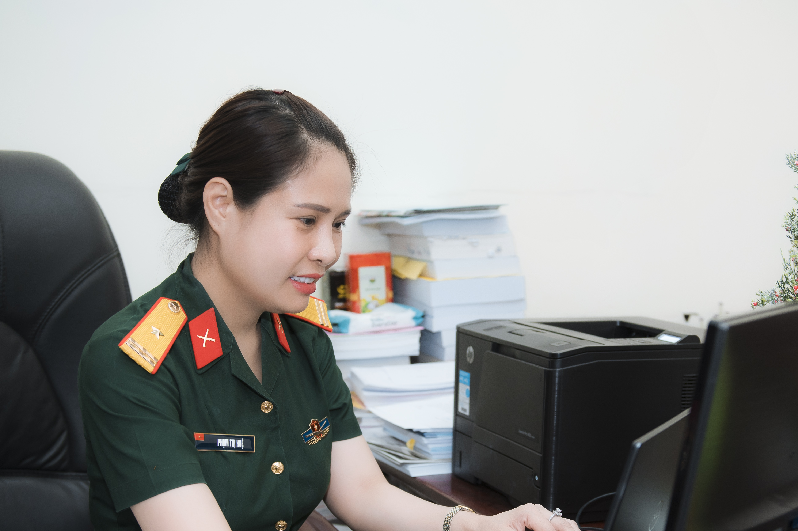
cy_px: 367
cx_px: 468
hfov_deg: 35.6
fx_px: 1240
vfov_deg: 24.0
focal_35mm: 56
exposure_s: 1/200
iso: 640
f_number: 3.5
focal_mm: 35
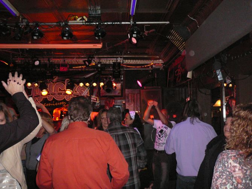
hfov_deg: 52.6
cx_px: 126
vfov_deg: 40.7
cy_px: 94
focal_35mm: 35
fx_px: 255
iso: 400
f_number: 2.8
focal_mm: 5.2
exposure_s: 1/30
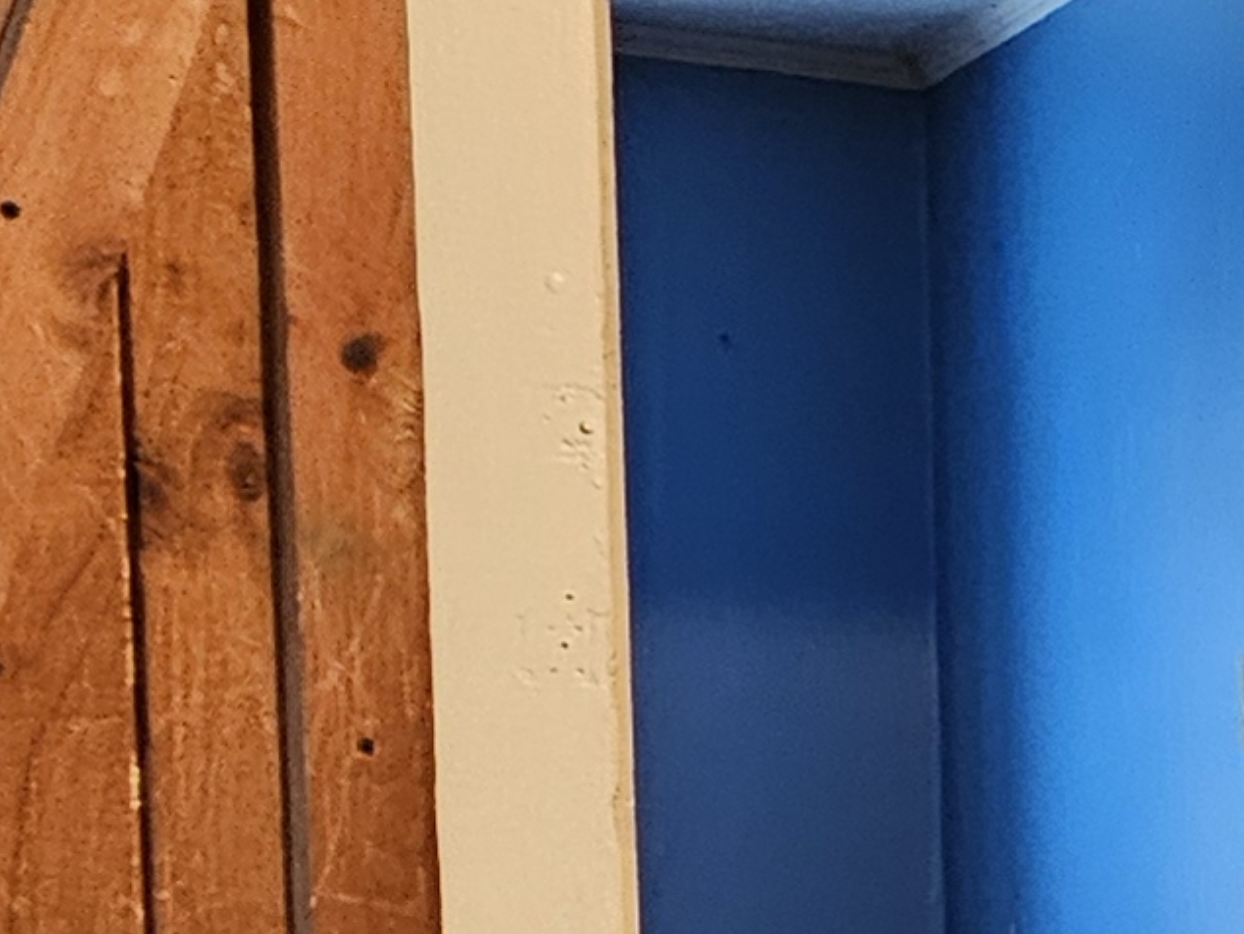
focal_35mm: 82
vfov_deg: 17.4
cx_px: 2333
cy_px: 1020
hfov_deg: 18.1
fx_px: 2948
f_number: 2.2
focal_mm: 2.2
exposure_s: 1/40
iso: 320
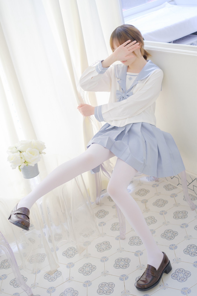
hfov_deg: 27.0
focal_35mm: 50
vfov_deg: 39.6
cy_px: 148
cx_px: 98
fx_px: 410
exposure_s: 1/60
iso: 160
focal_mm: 33
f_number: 2
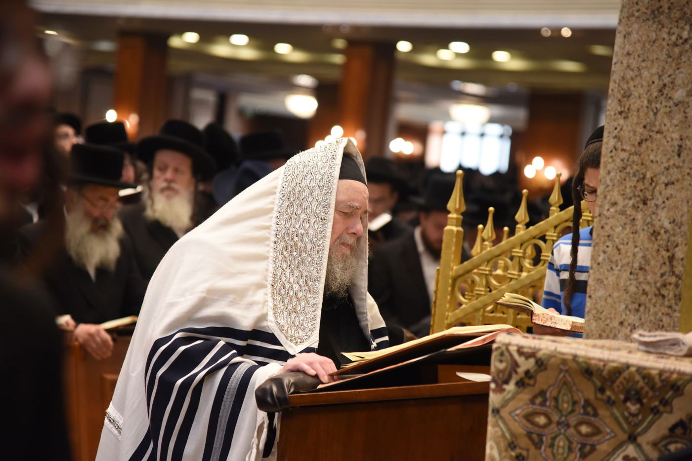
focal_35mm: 120
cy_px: 230
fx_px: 2307
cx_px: 346
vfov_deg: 11.4
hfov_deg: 17.1
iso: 1250
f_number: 4
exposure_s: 1/100
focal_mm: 120
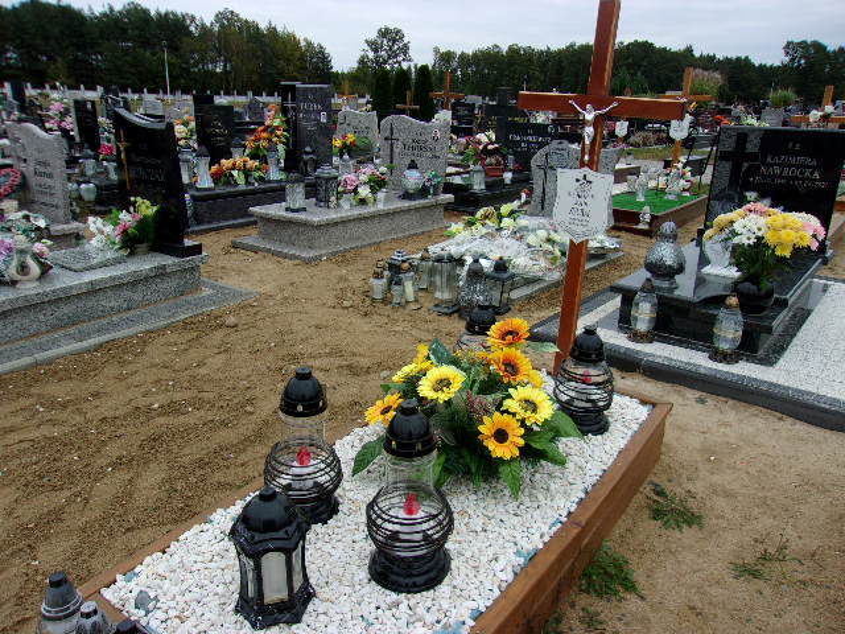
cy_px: 317
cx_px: 422
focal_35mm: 27
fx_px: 659
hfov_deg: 65.3
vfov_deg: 51.4
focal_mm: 4.9
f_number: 3
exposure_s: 1/400
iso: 80
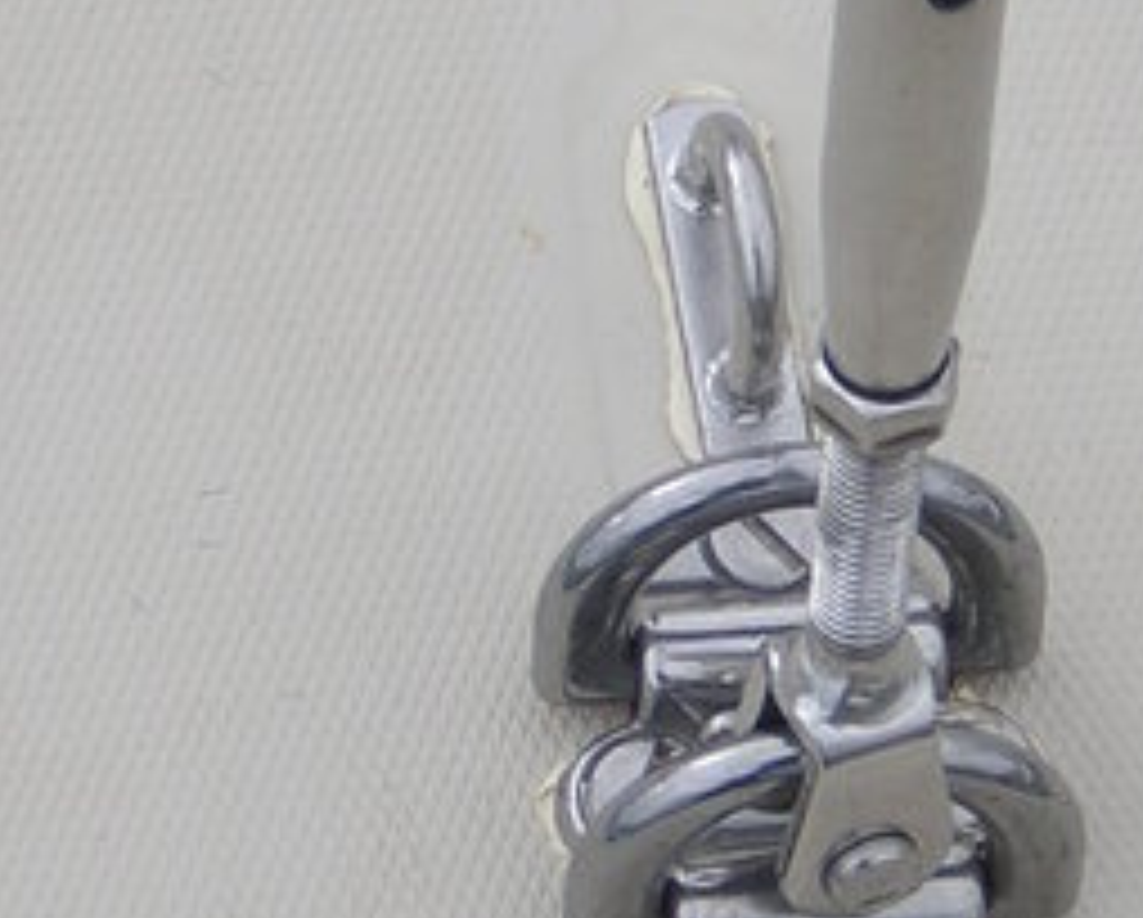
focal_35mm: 239
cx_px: 952
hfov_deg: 8.1
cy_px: 508
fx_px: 8097
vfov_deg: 6.5
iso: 100
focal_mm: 11.6
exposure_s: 1/482
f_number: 4.2
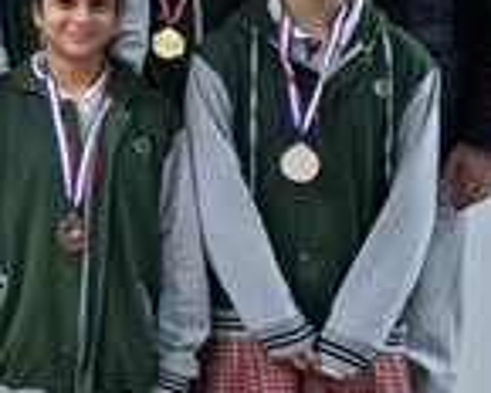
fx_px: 1439
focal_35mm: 99
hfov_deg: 15.9
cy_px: 71
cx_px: -437
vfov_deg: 15.4
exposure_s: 1/30
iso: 400
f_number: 1.8
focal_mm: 5.54
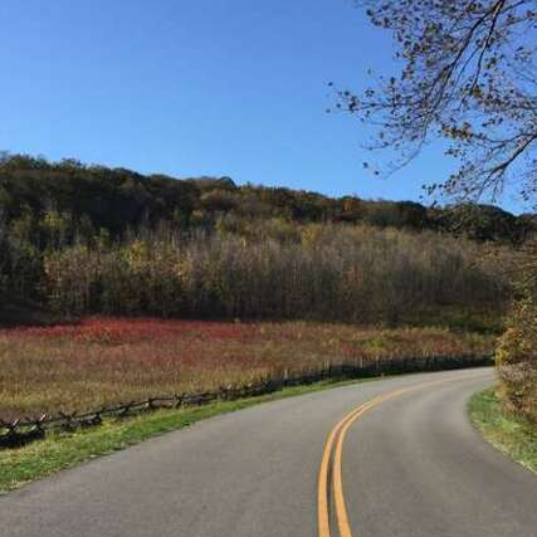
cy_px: 336
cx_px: 302
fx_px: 842
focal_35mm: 48
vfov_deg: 35.2
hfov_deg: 35.3
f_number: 2.2
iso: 32
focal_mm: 4.15
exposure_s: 1/1276
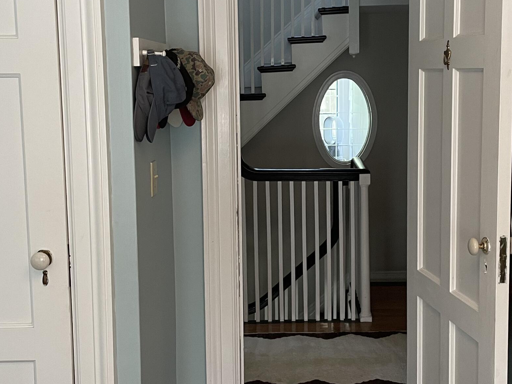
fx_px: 740
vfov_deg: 29.1
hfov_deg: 38.1
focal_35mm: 50
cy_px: 160
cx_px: 301
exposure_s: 1/60
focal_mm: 4.2
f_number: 1.6
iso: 200
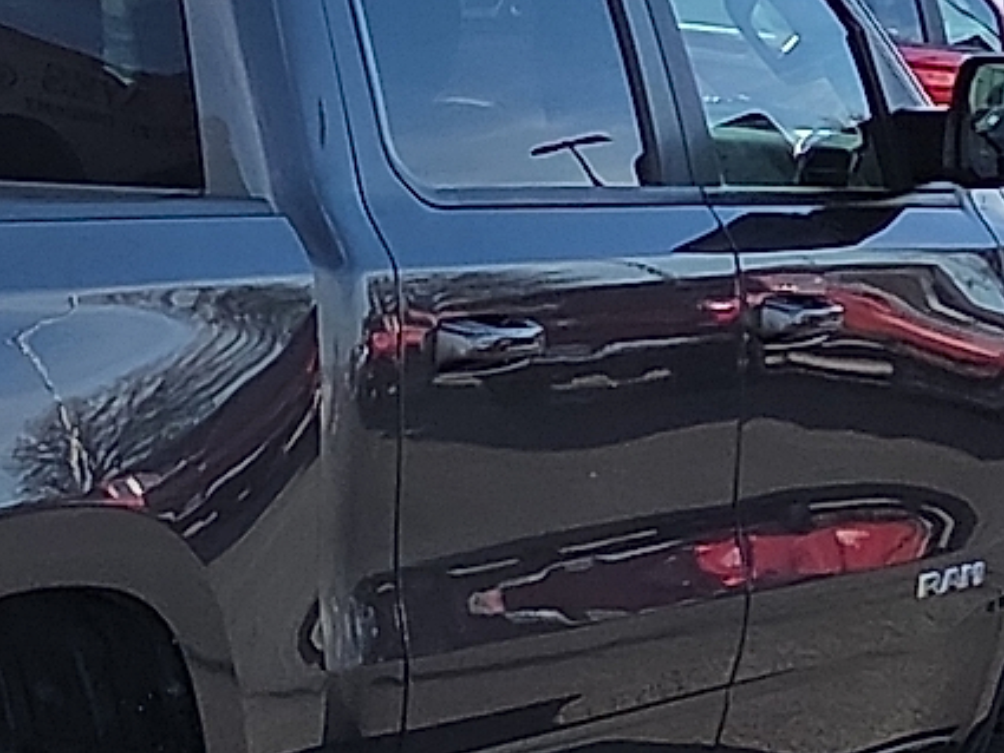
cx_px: -496
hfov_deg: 11.9
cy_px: 559
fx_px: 4584
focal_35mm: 158
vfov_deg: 9.4
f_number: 1.8
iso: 25
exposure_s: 1/5000
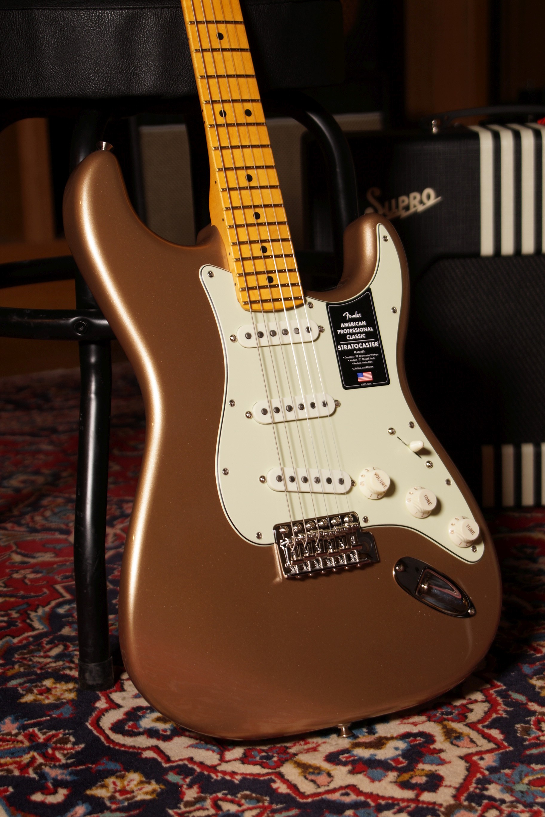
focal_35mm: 75
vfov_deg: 27.0
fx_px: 1703
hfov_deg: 18.2
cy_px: 408
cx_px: 272
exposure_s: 1/10
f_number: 5
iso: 100
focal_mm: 50
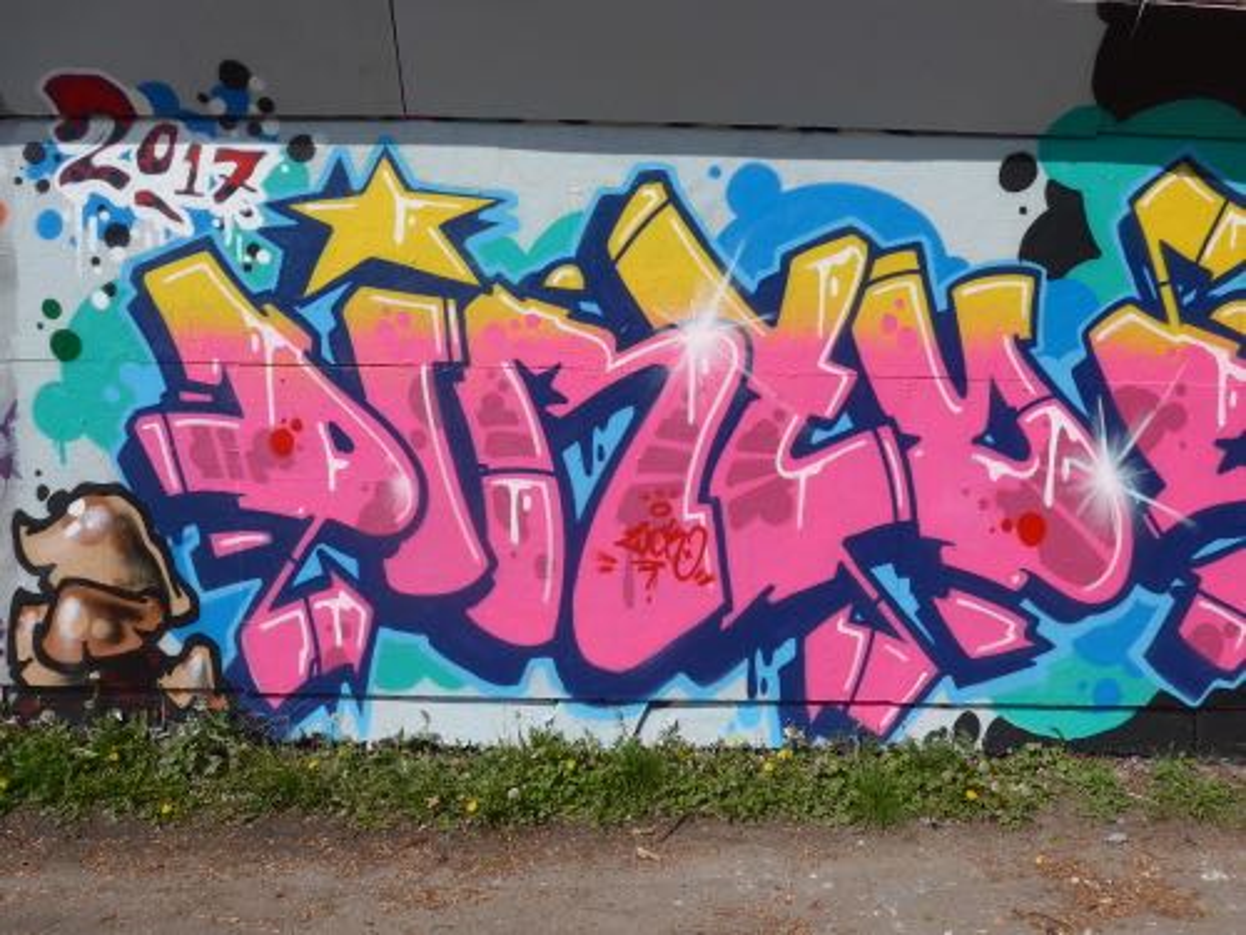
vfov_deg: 48.2
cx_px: 623
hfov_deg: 61.7
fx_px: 1044
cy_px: 468
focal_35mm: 29
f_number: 3.5
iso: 80
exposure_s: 1/1600
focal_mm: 6
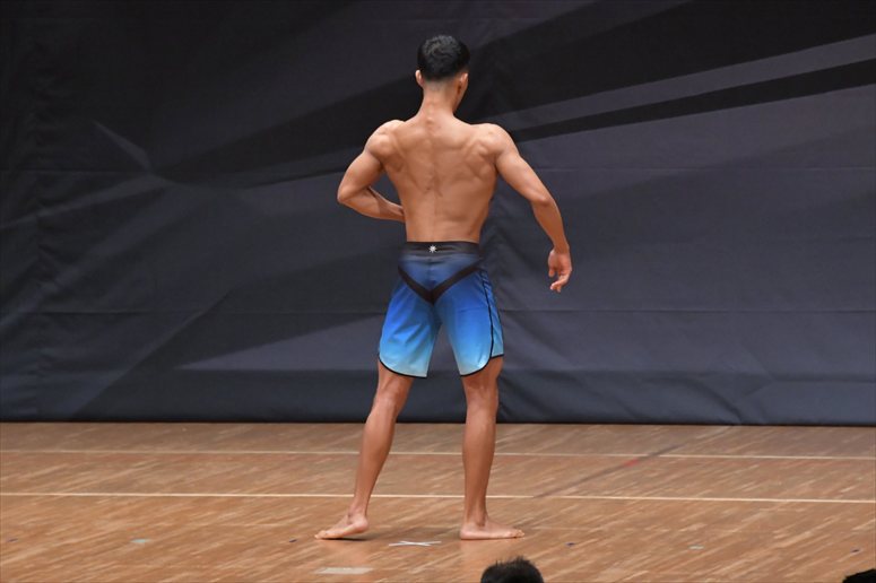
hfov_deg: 7.2
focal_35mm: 285
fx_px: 6932
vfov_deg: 4.8
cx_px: 438
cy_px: 292
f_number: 5.6
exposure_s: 1/400
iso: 6400
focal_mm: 190
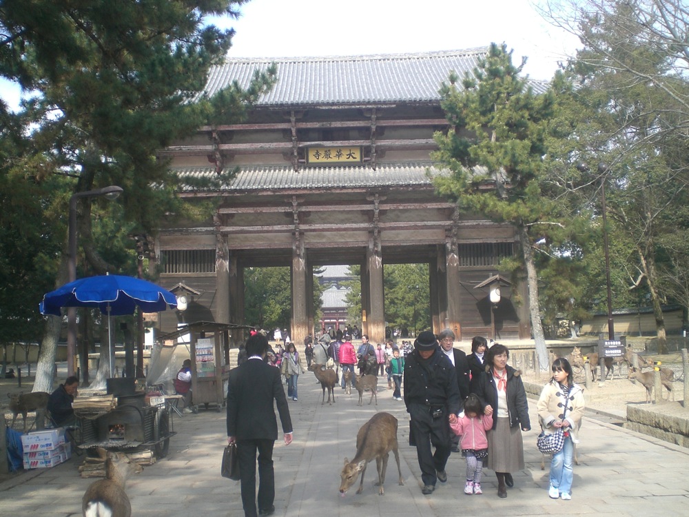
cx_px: 344
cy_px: 258
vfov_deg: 37.7
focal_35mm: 38
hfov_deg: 49.0
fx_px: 756
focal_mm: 6.3
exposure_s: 1/250
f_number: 3.1
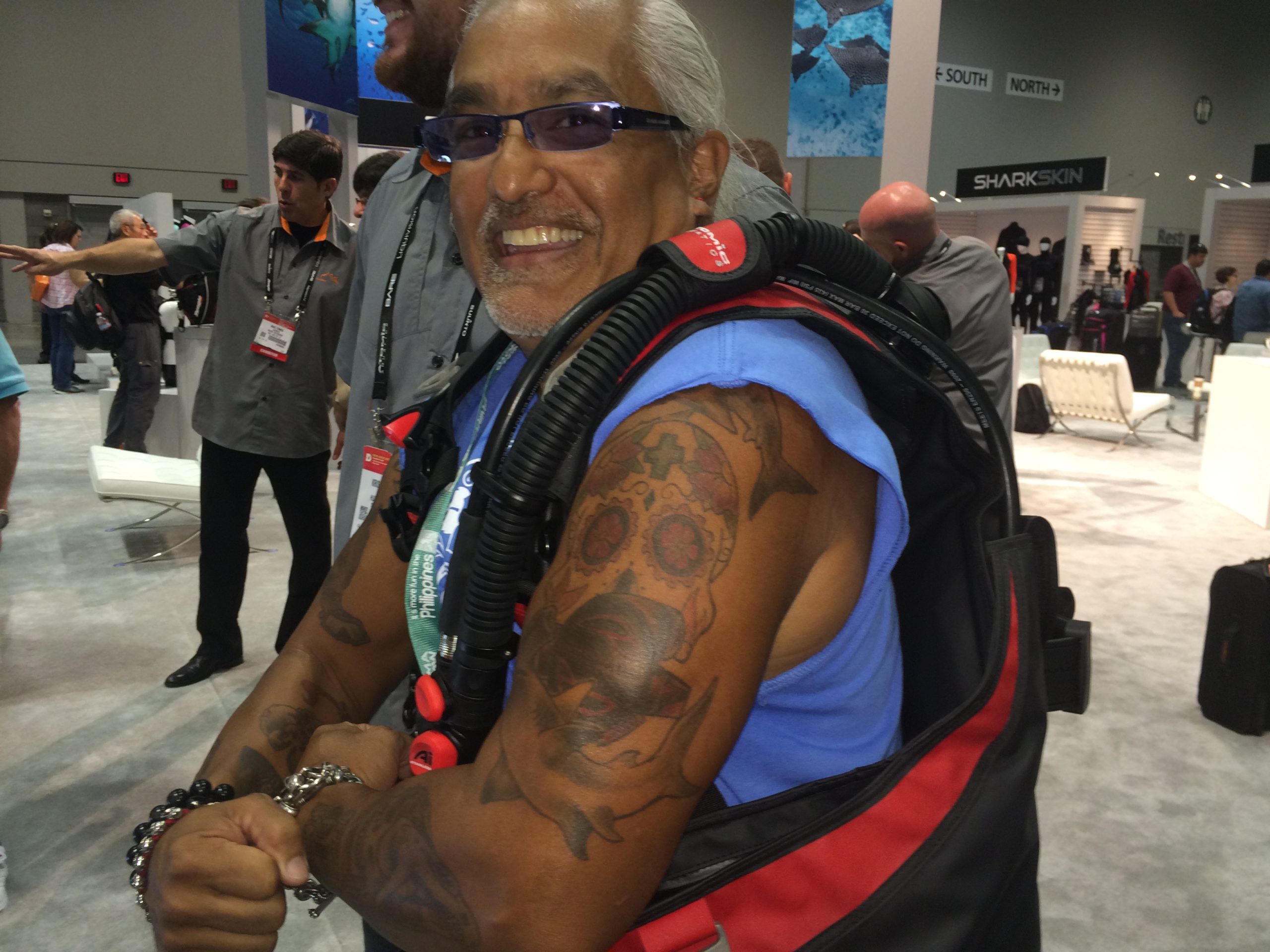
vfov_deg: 46.8
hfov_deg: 60.0
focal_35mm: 30
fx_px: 1101
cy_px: 476
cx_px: 635
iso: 80
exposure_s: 1/30
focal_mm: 4.12
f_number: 2.2
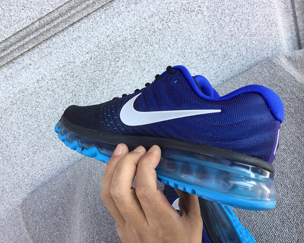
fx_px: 297
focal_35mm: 33
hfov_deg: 54.2
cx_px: 150
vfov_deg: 44.5
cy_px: 120
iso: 25
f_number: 2.4
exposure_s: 1/197
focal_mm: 3.3
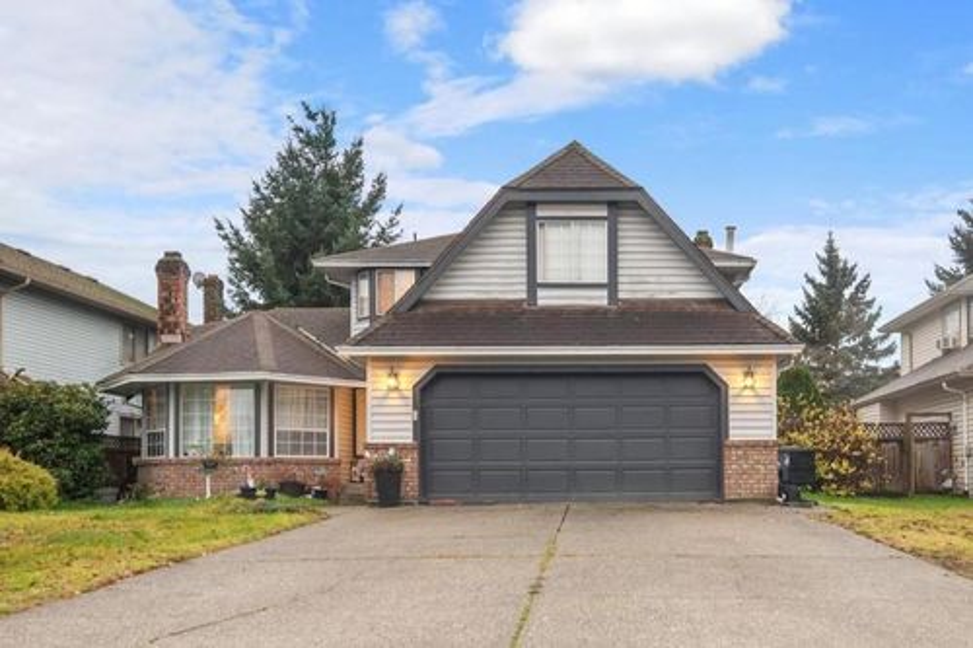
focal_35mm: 15
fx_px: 405
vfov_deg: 77.3
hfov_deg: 100.4
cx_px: 486
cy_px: 324
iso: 160
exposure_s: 1/3
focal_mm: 15
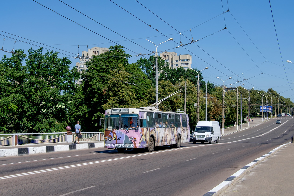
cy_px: 98
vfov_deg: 30.5
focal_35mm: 44
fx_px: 359
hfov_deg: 44.5
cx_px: 147
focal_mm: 29.3
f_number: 7.1
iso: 200
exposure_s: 1/400
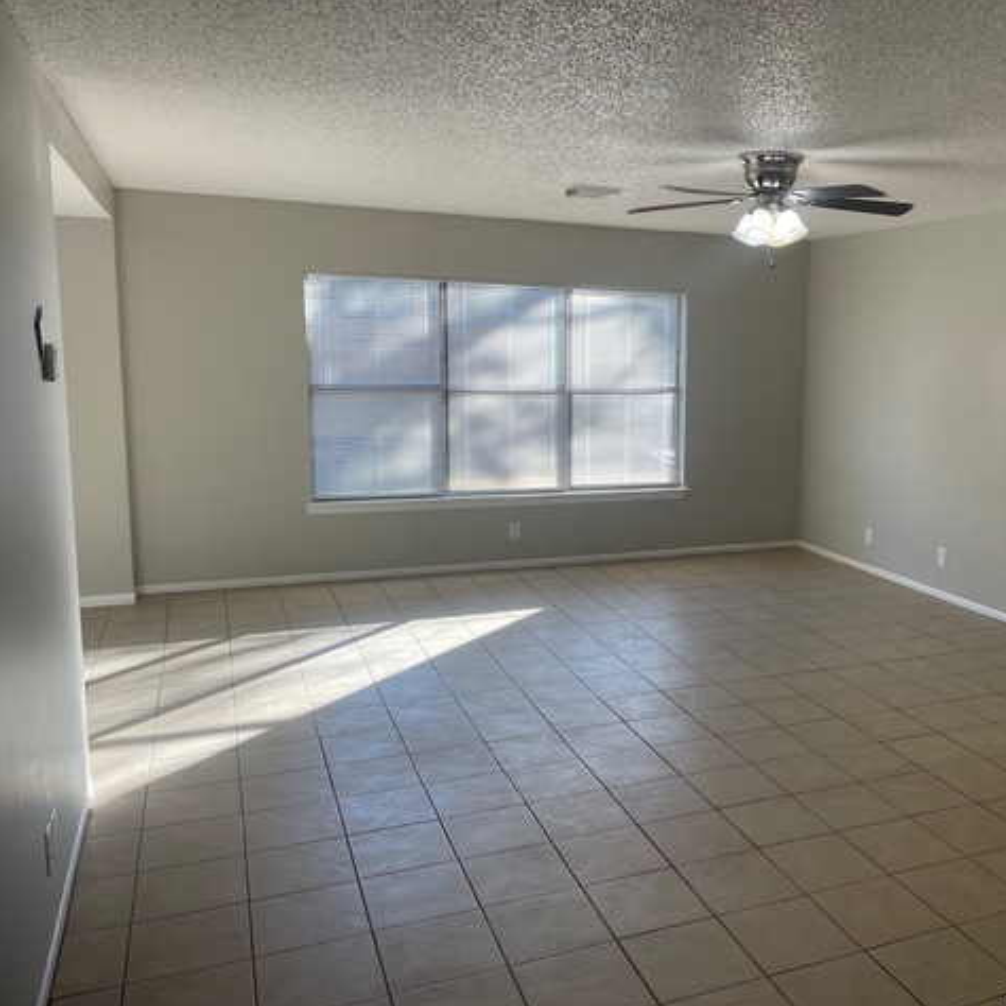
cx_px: 675
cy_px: 503
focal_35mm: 31
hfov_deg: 51.5
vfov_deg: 52.5
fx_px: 1019
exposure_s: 1/120
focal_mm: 4.2
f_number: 1.6
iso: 40
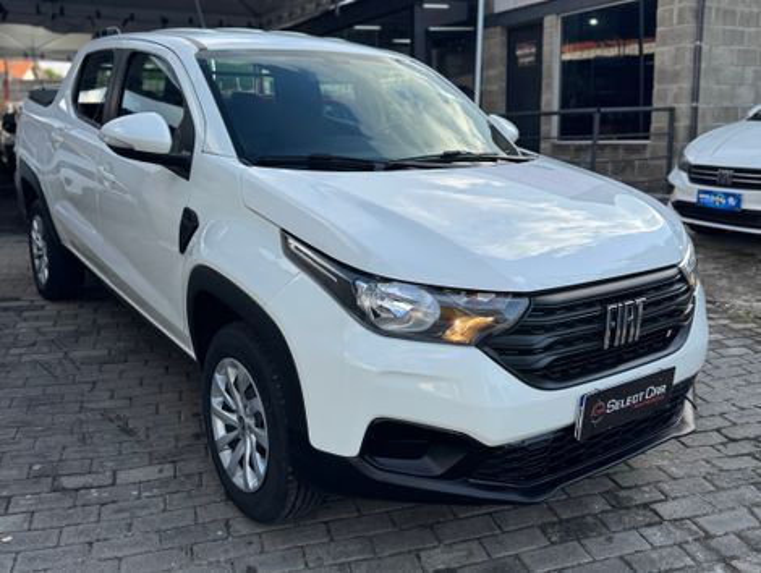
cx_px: 380
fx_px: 528
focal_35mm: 24
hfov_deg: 71.5
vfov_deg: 56.9
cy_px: 286
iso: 80
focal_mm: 6.76
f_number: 1.78
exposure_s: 1/1261
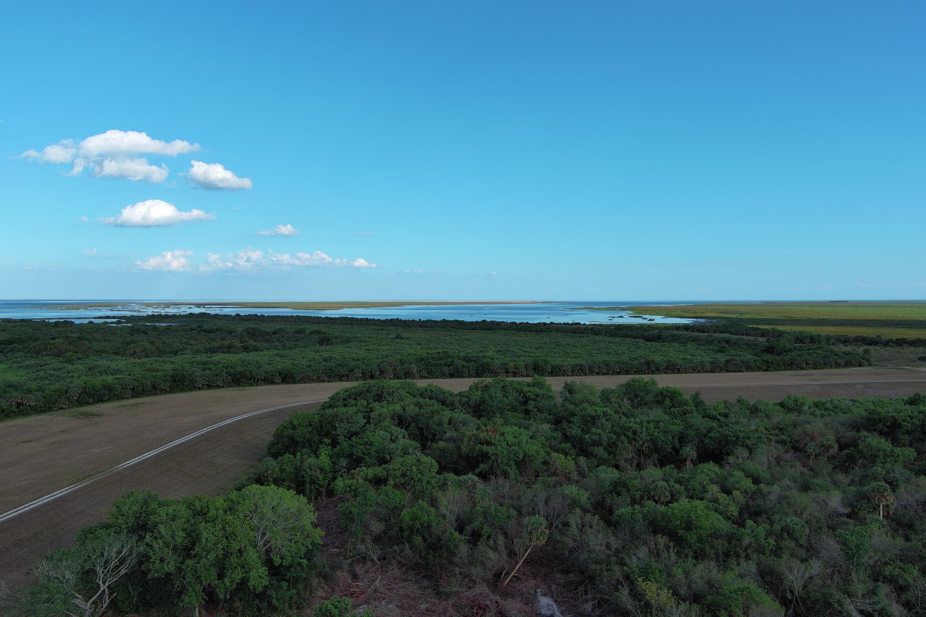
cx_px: 463
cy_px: 308
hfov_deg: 63.7
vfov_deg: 45.0
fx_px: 746
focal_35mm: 29
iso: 100
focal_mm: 10.57
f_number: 2.8
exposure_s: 1/1397
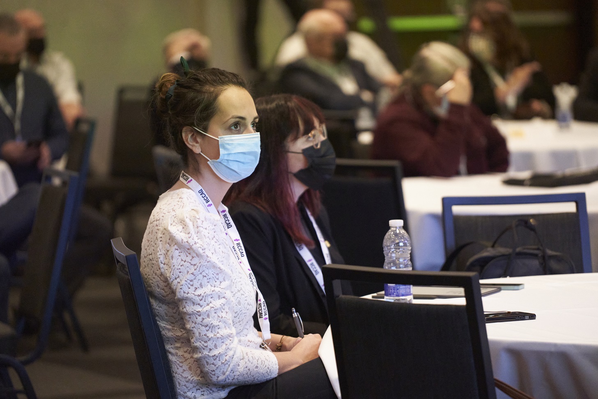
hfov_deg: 10.3
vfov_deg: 6.9
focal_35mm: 200
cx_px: 299
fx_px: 3322
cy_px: 200
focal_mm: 200
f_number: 4
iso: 8000
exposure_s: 1/200
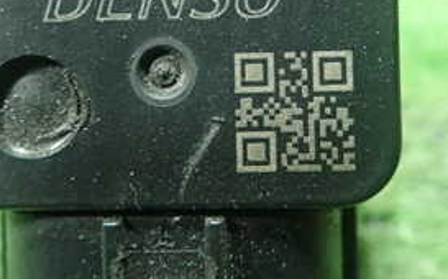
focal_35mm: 70
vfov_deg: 17.8
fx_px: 854
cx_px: 228
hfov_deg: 29.4
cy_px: -46
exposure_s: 1/60
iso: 800
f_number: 2.3
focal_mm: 5.5
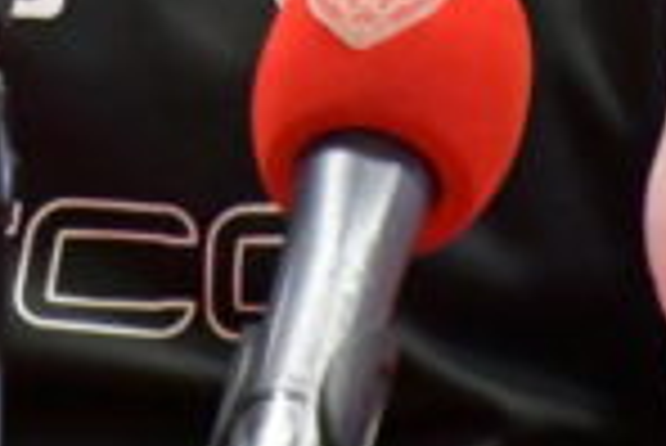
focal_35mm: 1453
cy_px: -358
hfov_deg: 1.4
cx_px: -176
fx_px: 26906
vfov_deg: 0.9
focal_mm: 140
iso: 6400
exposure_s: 1/250
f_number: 5.6
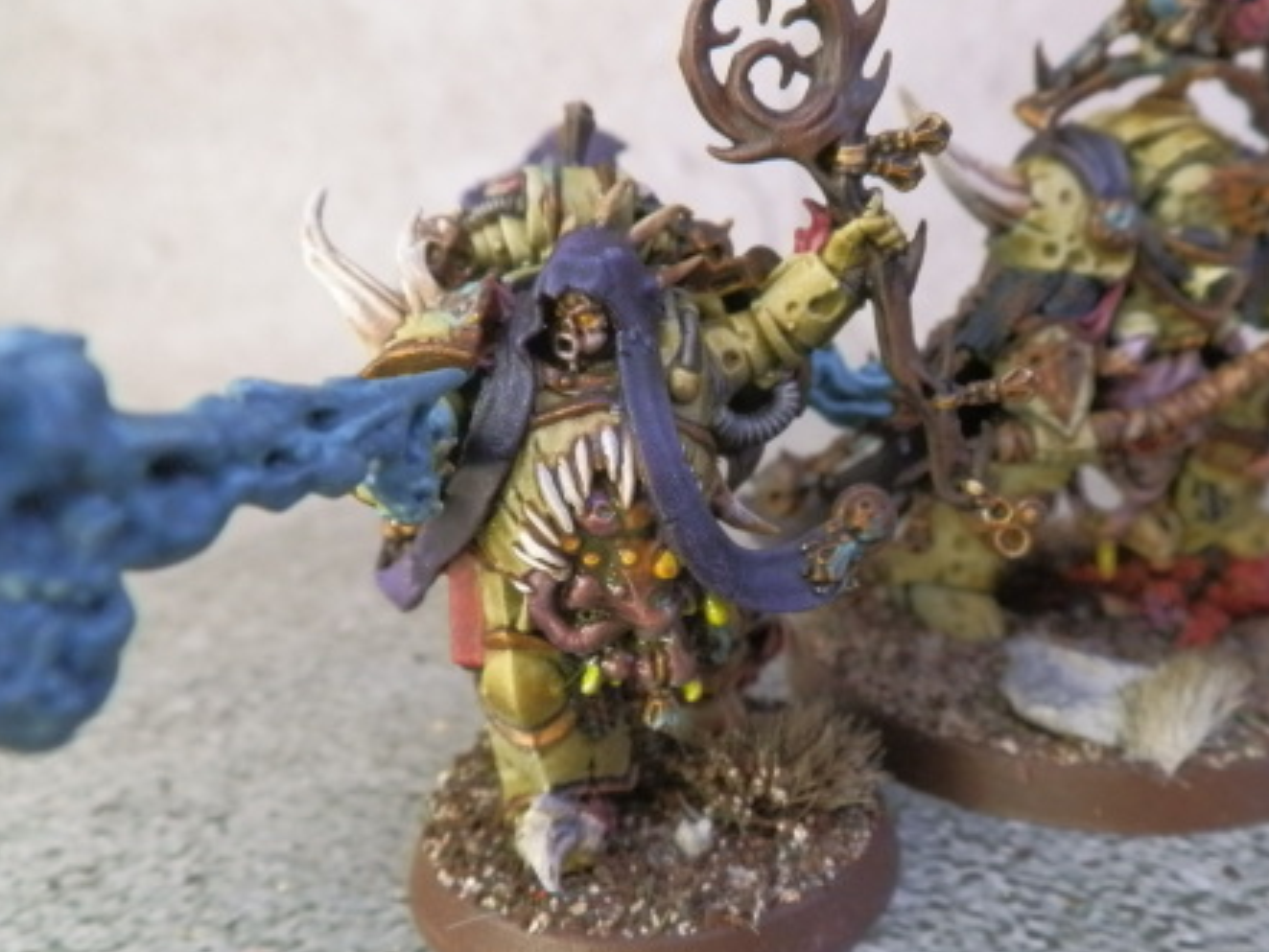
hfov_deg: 53.6
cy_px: 475
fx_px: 1247
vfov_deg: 41.8
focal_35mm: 34
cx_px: 760
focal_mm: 5
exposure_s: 1/80
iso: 400
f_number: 3.1
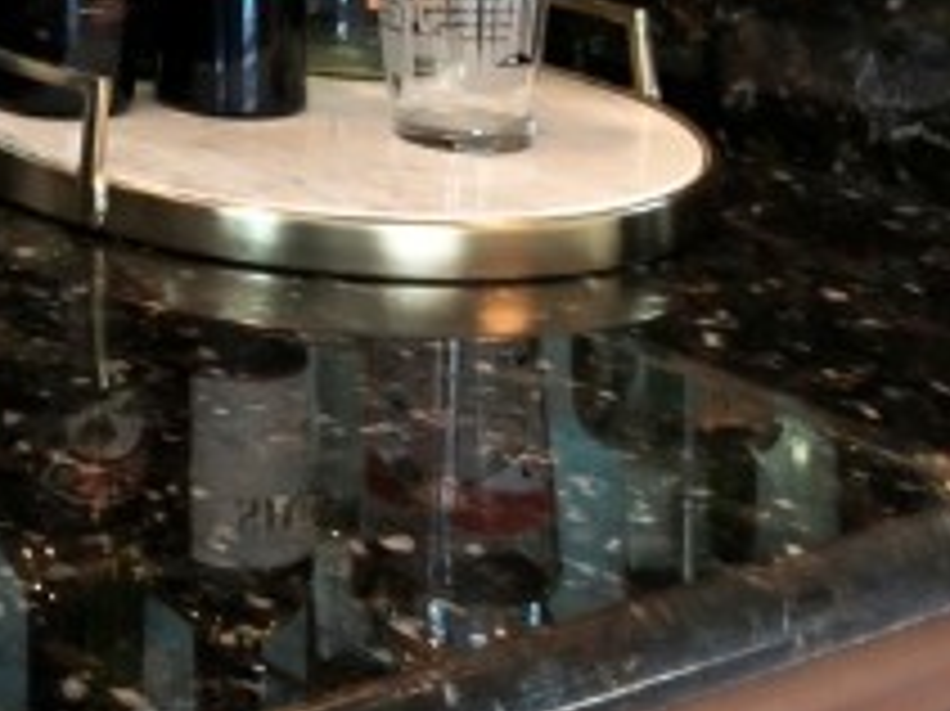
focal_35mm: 68
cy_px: -490
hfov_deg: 23.7
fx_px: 1865
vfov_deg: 18.1
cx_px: -414
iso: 400
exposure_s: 1/4
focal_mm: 7
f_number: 11
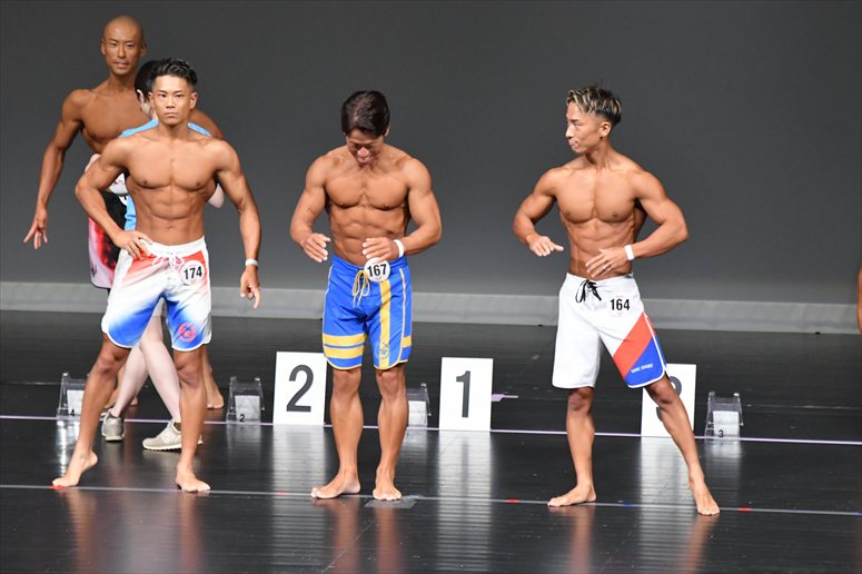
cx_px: 431
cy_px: 287
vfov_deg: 4.4
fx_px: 7539
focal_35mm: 315
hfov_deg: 6.5
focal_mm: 210
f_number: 5.6
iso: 5000
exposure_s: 1/400
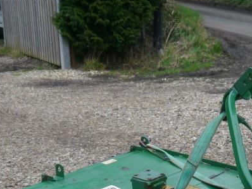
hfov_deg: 26.8
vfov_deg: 19.4
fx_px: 524
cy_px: 219
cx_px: 174
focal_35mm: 72
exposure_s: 1/100
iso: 160
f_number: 3.5
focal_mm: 14
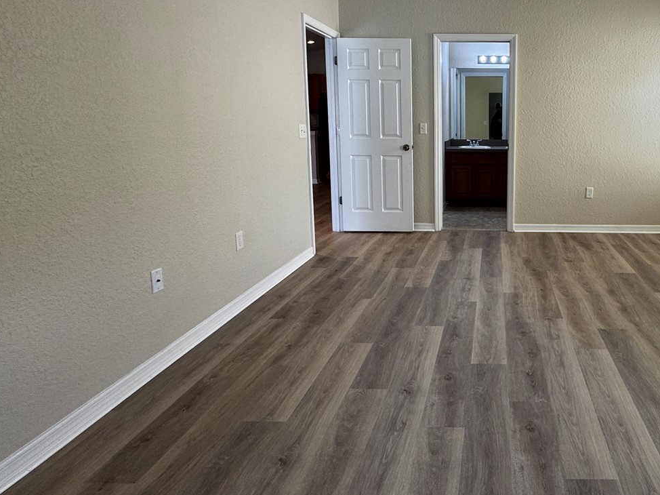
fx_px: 438
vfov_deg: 57.8
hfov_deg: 69.4
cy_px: 174
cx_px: 490
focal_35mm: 23
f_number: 2.2
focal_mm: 2.22
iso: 80
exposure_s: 1/120
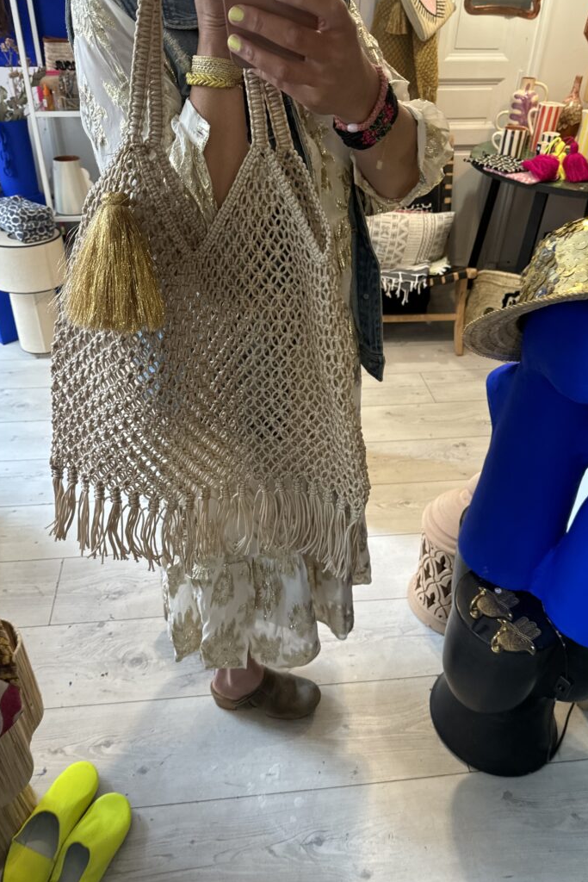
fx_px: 637
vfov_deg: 69.4
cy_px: 435
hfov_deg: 49.6
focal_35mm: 26
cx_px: 294
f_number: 1.78
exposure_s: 1/50
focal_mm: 6.76
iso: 200
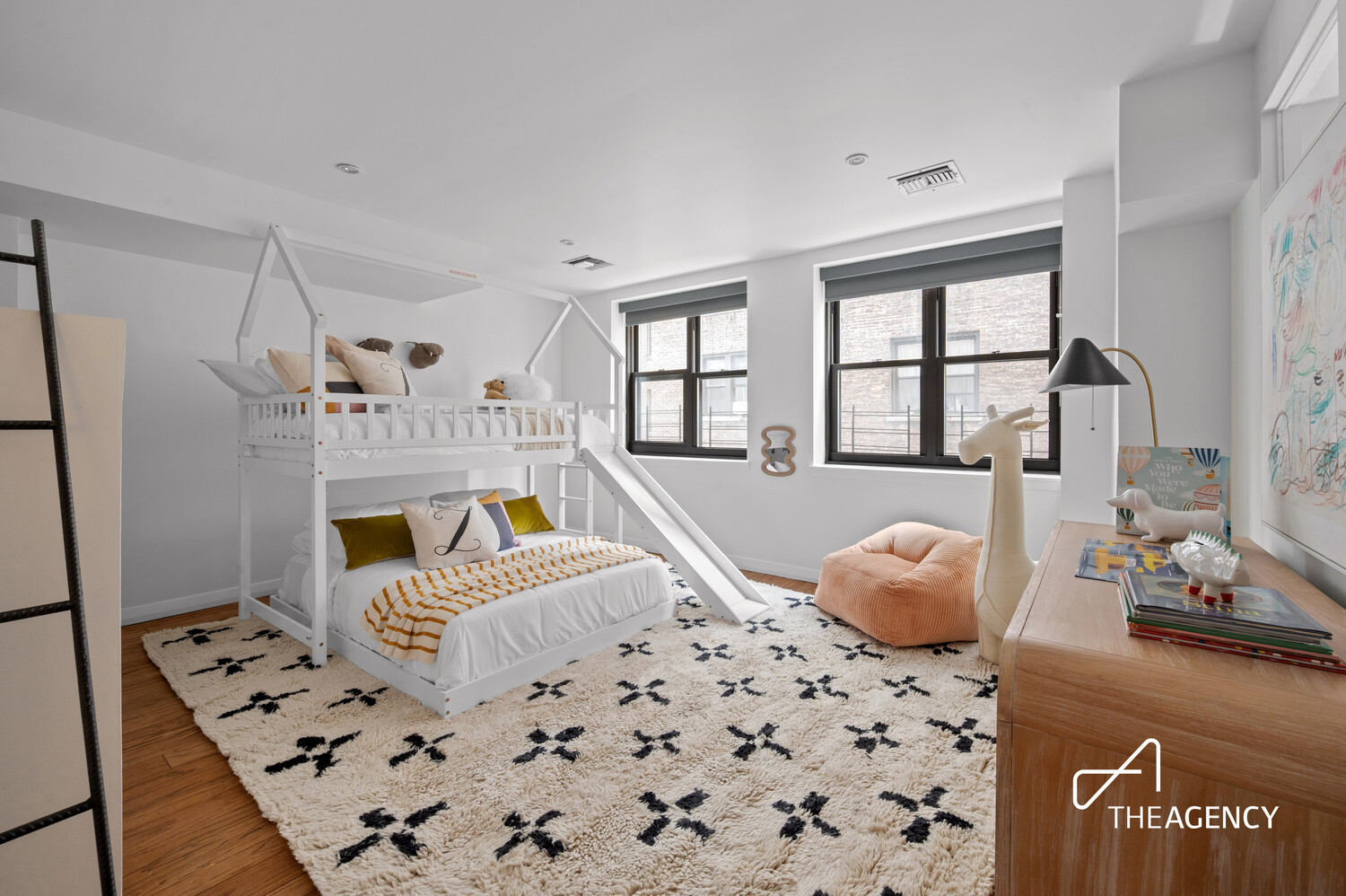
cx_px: 673
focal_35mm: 14
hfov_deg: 104.3
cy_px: 448
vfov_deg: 81.1
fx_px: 523
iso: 400
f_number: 11
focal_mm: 14
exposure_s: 3
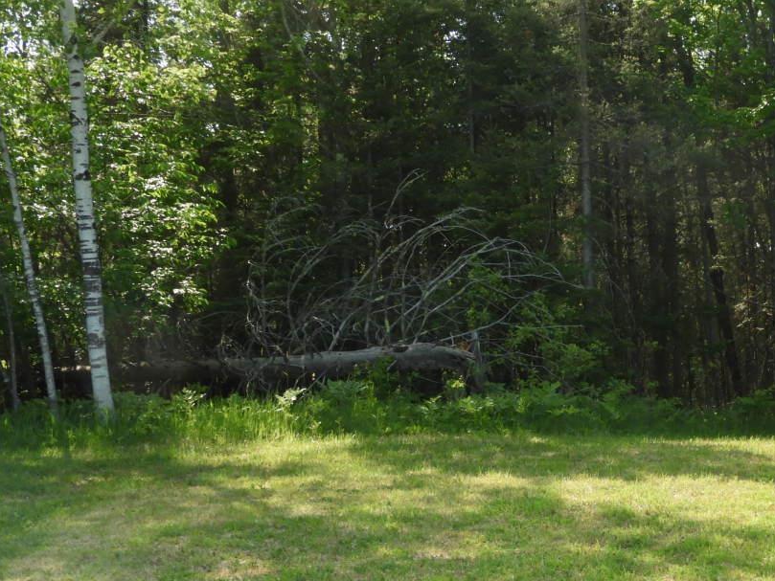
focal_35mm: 89
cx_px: 612
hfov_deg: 21.7
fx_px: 1993
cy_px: 481
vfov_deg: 16.5
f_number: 4
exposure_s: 1/320
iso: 100
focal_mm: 8.1
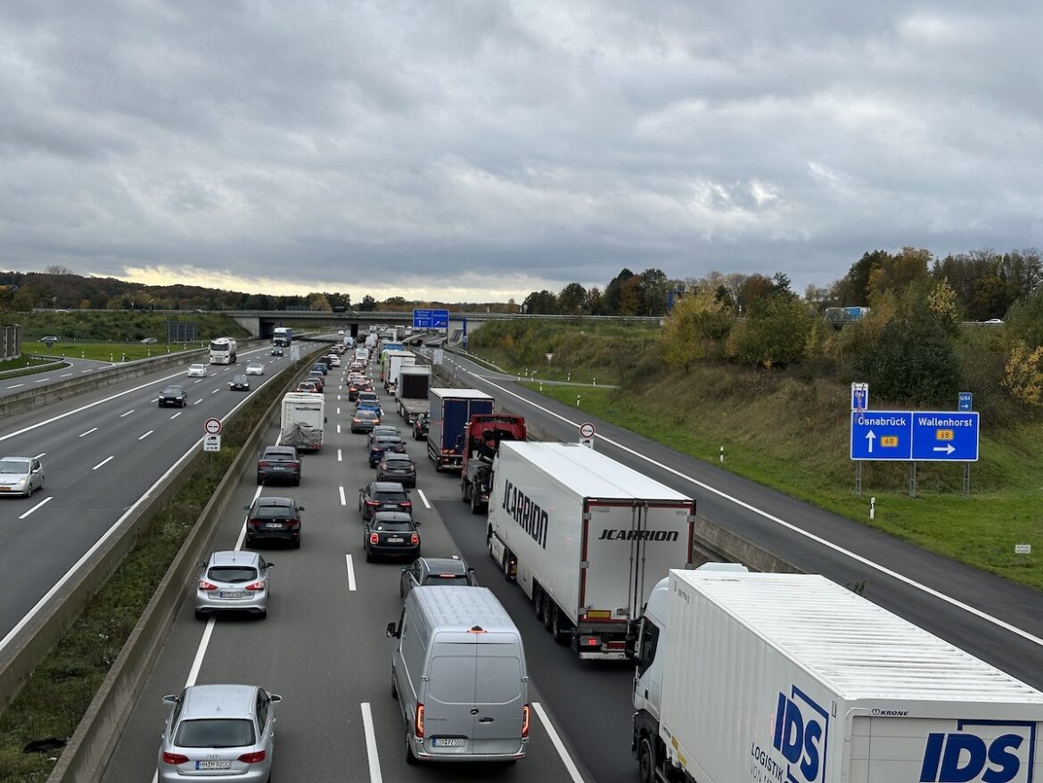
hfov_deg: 39.6
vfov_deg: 30.3
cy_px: 392
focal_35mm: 48
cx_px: 522
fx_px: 1447
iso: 64
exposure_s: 1/1357
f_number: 1.78
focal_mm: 6.86
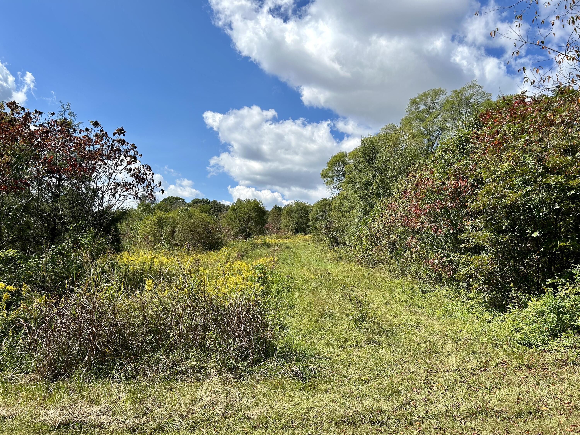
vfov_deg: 53.1
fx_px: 436
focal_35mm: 26
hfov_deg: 67.3
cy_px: 218
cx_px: 290
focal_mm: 5.7
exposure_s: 1/4444
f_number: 1.5
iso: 50
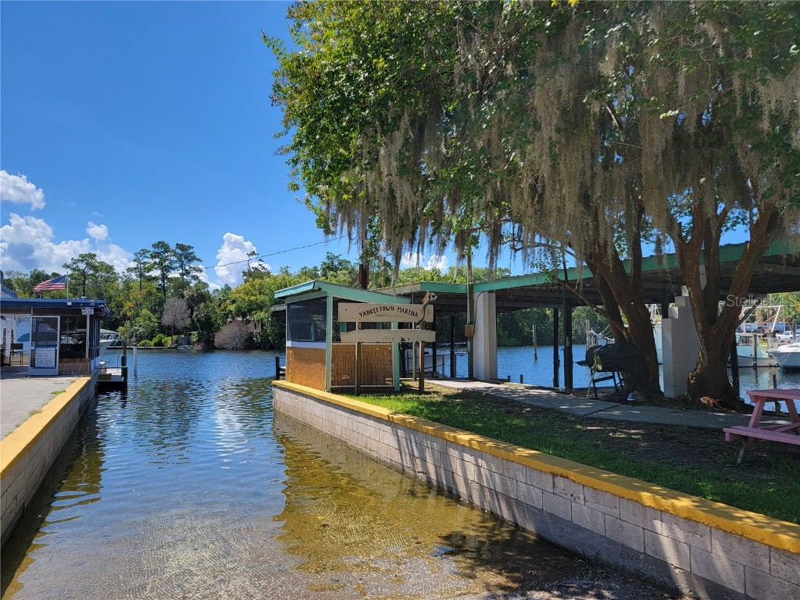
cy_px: 300
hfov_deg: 71.6
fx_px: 555
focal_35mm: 24
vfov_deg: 56.8
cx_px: 400
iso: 16
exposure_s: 1/686
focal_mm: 6.7
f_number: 1.8
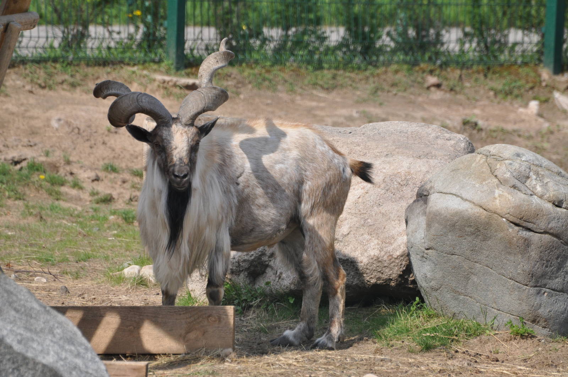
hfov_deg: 4.6
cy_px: 188
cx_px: 284
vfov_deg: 3.0
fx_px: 7092
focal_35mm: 450
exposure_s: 1/1250
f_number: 5.6
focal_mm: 300
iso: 400
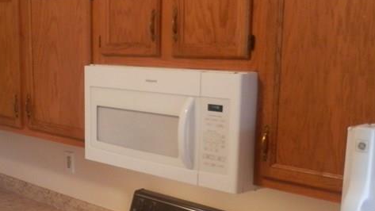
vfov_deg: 20.3
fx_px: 587
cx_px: 25
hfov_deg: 33.3
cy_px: 149
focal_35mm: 59
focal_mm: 4.5
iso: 200
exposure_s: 1/25
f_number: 3
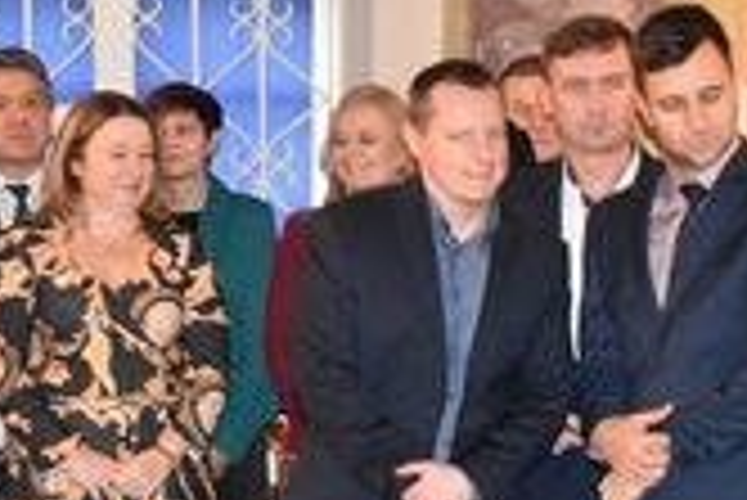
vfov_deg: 11.9
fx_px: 2368
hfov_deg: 17.9
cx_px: 369
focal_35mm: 114
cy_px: 477
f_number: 4.2
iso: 4500
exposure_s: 1/60
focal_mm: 30
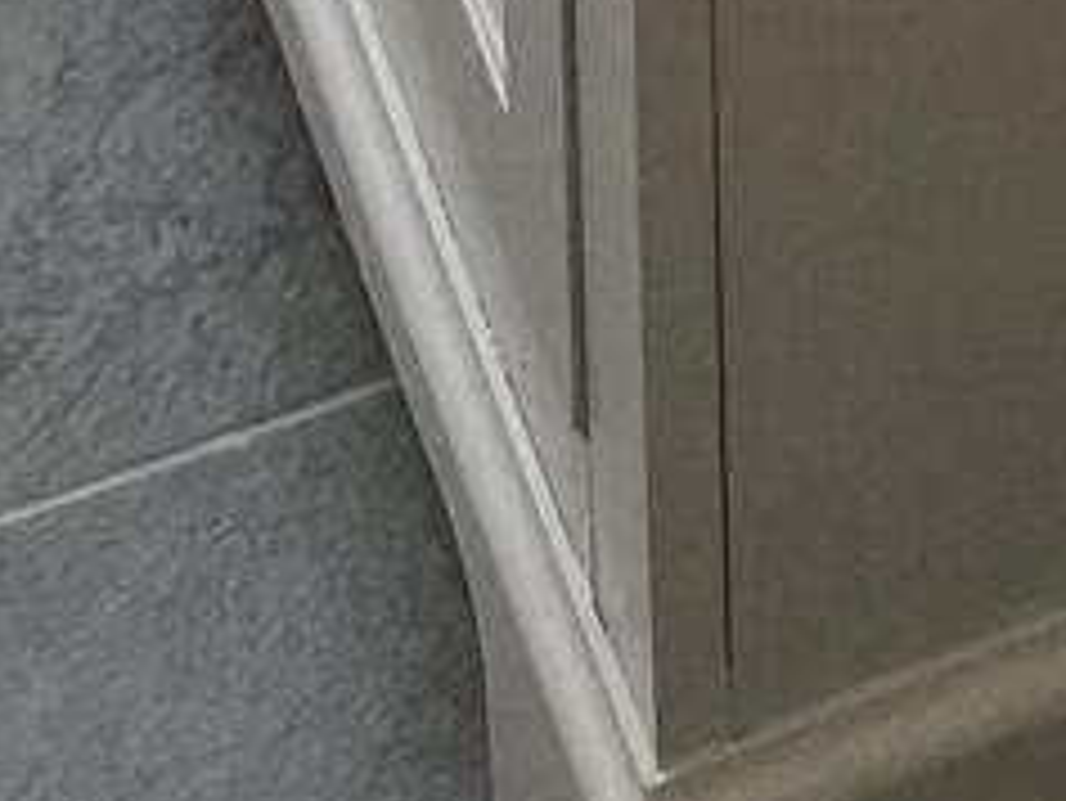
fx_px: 6748
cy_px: -3596
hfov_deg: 8.9
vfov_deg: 5.0
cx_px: 1349
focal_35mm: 219
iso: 40
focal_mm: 5.1
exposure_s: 1/163
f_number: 1.6
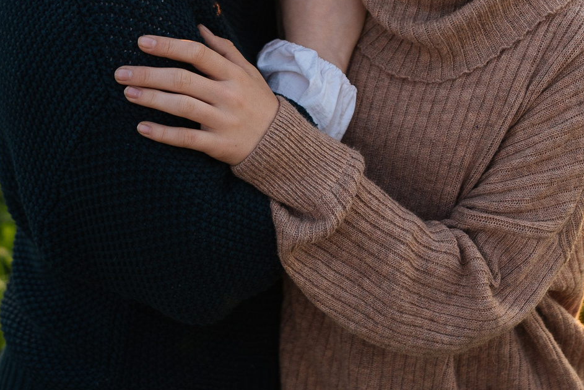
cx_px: 461
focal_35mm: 95
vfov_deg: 14.0
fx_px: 1541
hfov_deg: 21.2
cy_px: -60
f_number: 2.2
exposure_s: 1/400
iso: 125
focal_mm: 35
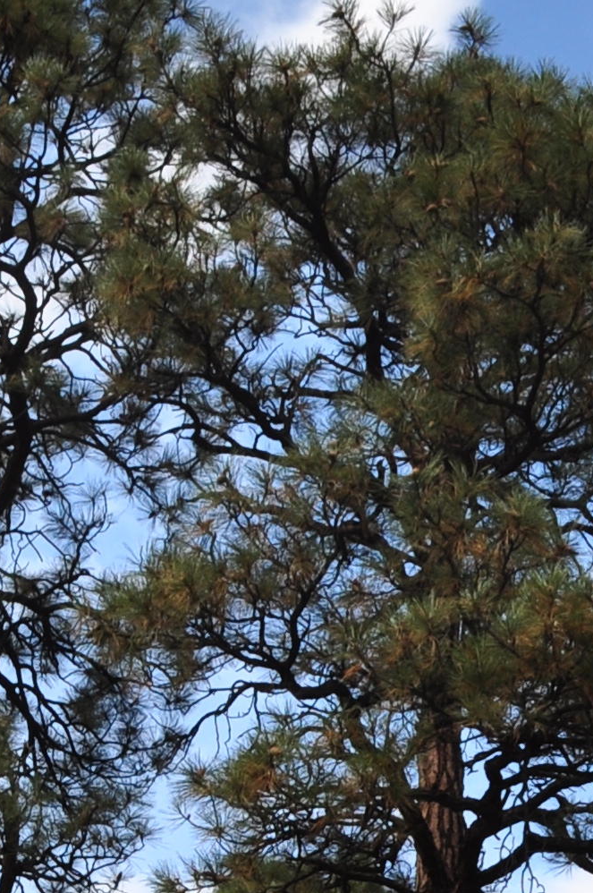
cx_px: -153
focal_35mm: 116
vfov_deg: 15.7
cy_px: 1475
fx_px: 2873
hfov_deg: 11.5
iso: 200
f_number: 9
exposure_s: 1/160
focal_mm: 18
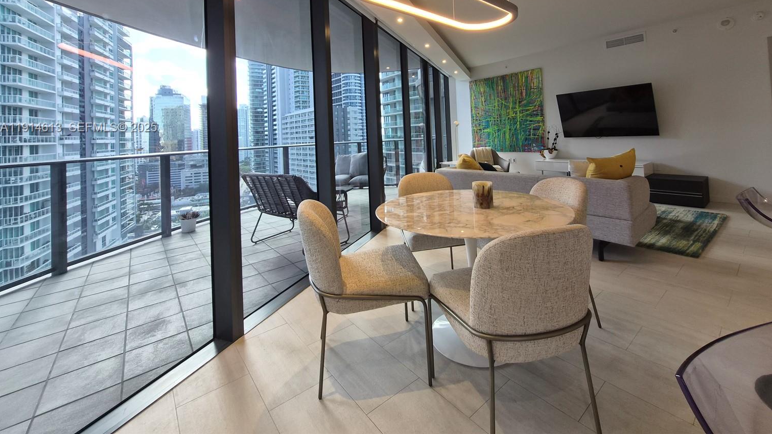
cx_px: 407
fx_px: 307
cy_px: 128
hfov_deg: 102.9
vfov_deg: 67.6
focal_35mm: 15
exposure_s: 1/60
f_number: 2.2
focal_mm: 1.7
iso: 32
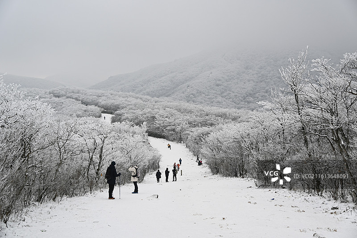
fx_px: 416
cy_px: 119
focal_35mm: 42
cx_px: 178
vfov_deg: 31.9
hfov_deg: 46.4
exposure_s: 1/640
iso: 100
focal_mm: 28
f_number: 3.8
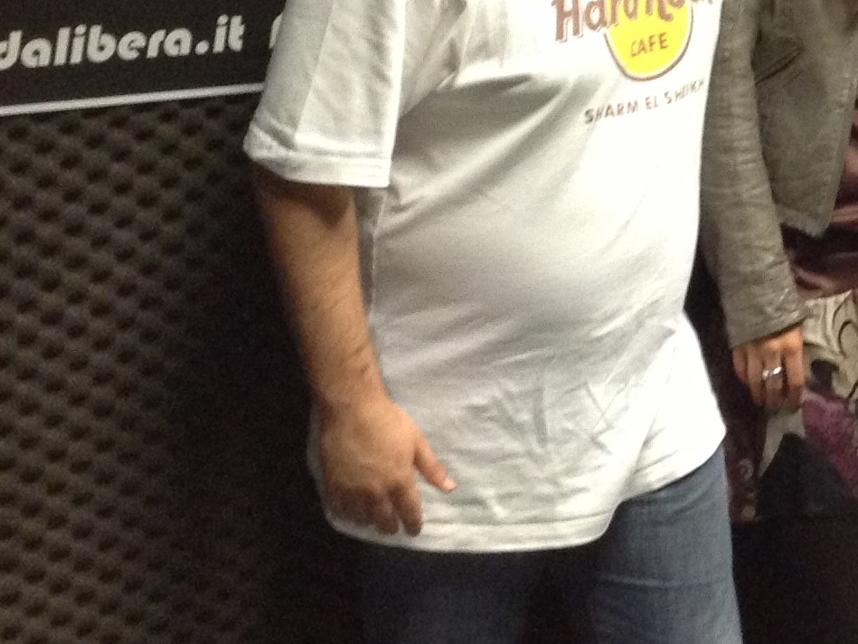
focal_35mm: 90
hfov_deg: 20.5
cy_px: 37
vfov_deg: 16.2
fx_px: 2231
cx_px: 1010
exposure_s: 1/24
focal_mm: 3.3
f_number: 2.4
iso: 200
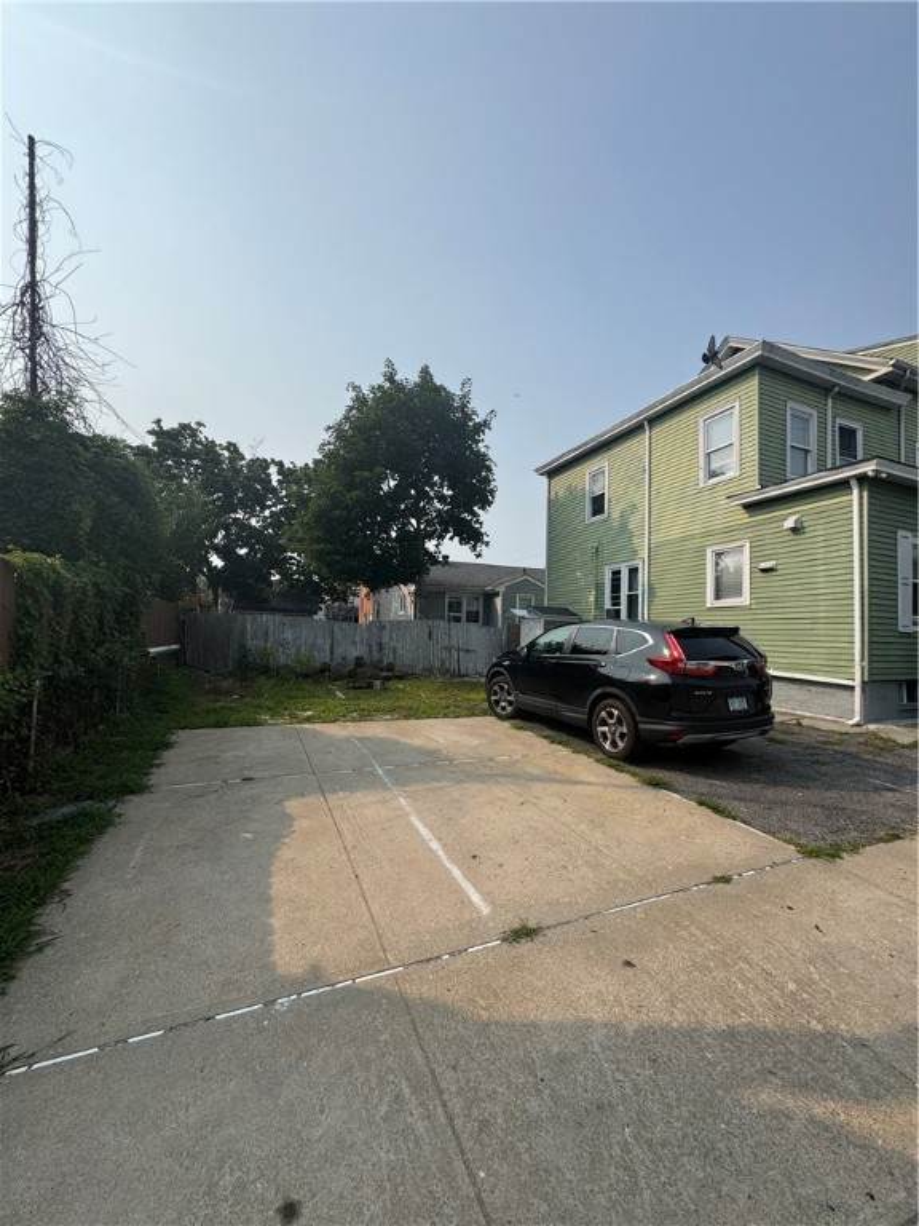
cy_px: 613
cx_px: 460
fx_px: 496
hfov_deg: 85.7
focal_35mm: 14
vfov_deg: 102.1
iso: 50
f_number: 2.2
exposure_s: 1/2146
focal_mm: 2.22
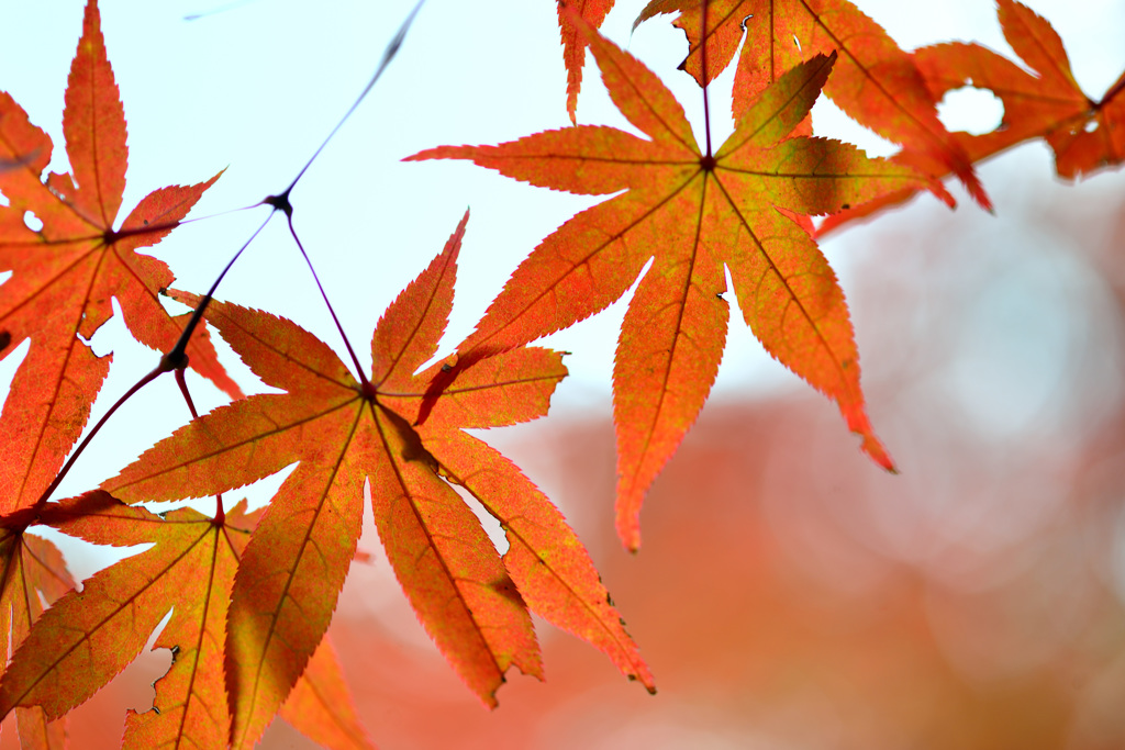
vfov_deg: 13.0
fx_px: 3281
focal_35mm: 105
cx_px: 562
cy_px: 375
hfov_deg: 19.5
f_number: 4
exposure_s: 1/100
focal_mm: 105
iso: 160
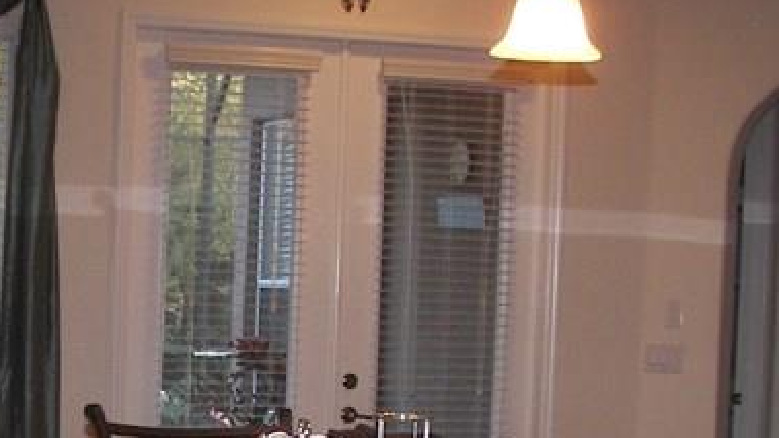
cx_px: 154
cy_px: 473
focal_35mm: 106
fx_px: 2189
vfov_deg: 11.3
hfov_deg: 20.0
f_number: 2.8
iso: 100
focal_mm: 6
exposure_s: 1/30
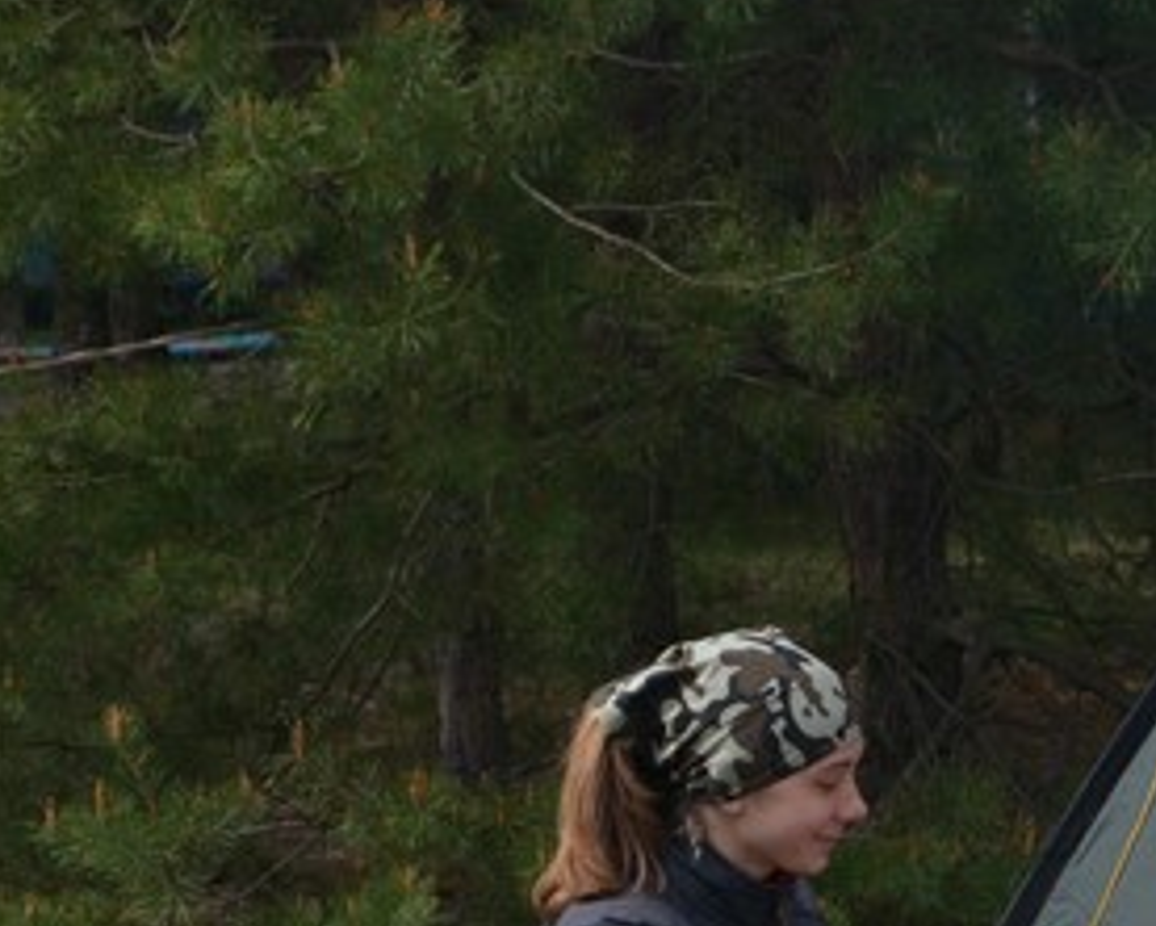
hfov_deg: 9.8
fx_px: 6708
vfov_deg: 7.9
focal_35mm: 196
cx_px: 695
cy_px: 869
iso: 200
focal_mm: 48
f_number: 5.6
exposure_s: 1/1000
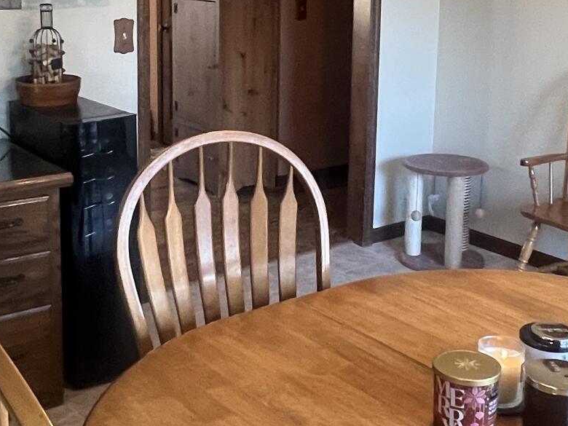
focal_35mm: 50
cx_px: 280
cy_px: 92
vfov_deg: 28.6
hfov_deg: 38.2
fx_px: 820
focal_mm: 1.57
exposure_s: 1/60
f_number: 1.8
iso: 400
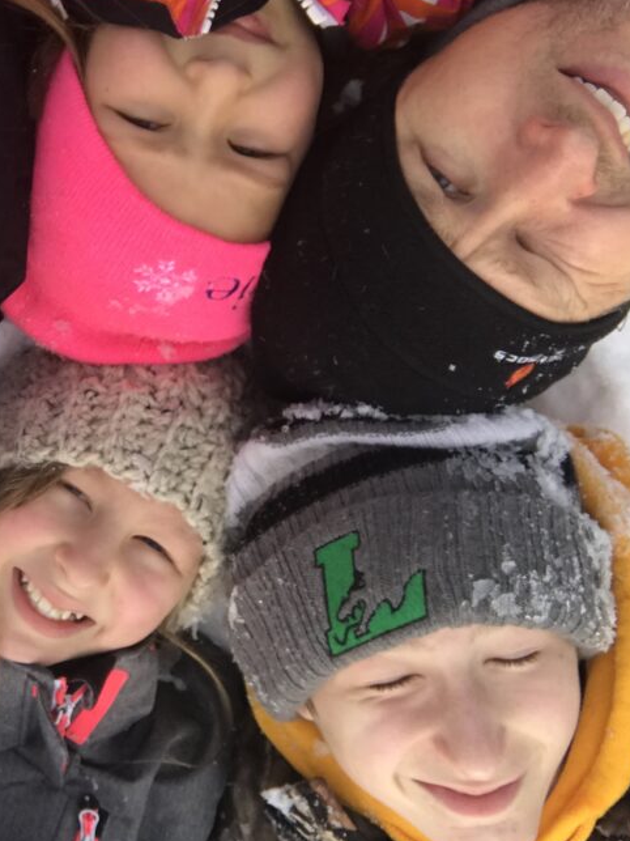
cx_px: 56
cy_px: 367
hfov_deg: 27.5
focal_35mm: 51
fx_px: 1238
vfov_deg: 37.4
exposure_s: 1/833
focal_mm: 2.87
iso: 25
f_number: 2.2
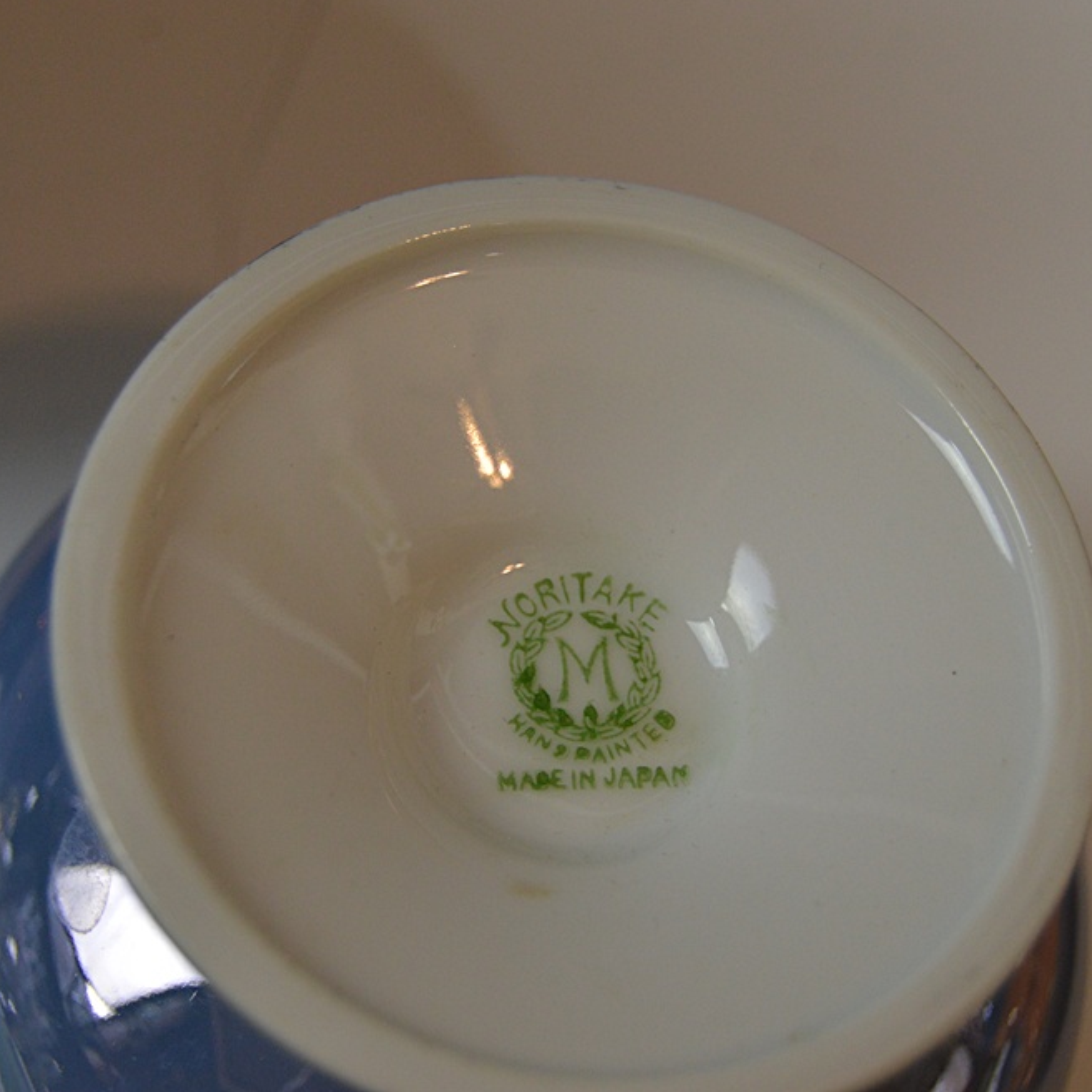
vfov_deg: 18.7
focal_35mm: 93
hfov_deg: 18.7
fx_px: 3319
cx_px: 504
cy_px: 541
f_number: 5.3
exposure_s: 1/60
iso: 900
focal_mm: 48
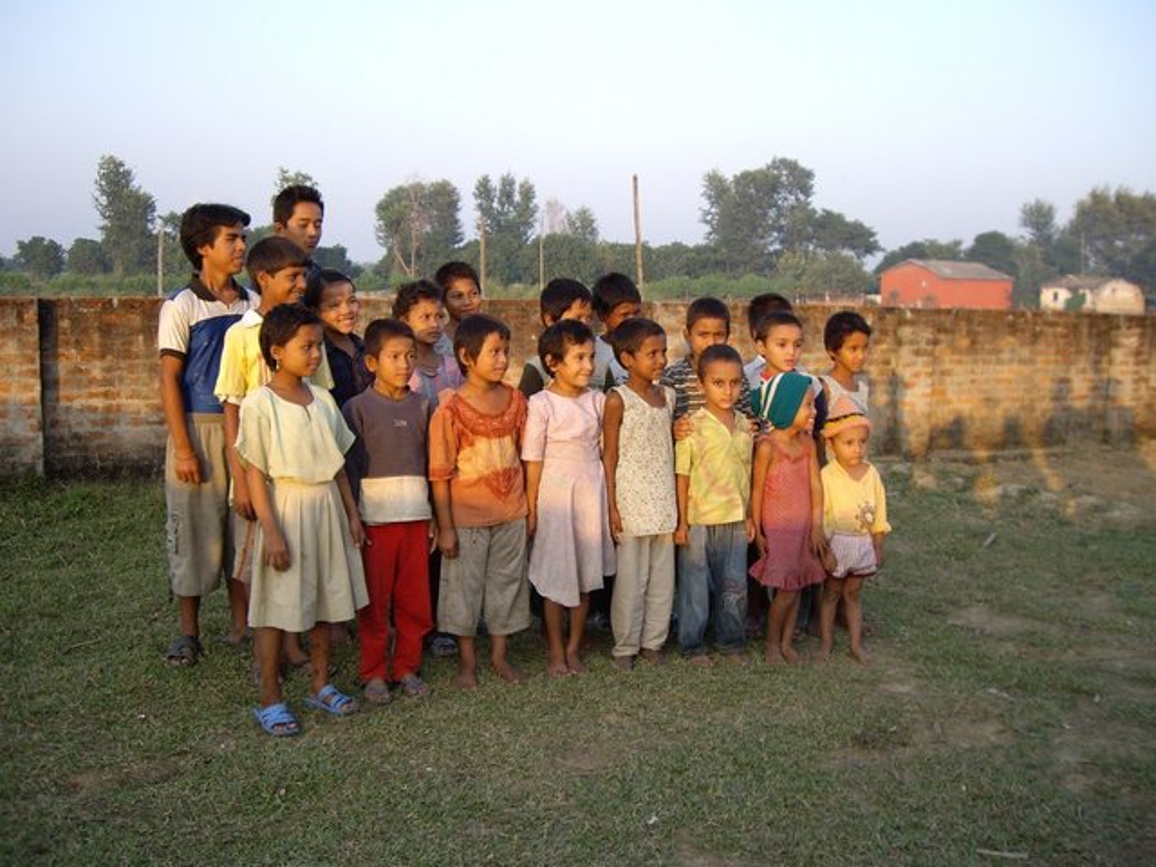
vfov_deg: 37.7
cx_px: 578
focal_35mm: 38
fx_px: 1269
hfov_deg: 49.0
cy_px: 434
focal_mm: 6.2
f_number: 2.7
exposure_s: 1/250
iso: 100
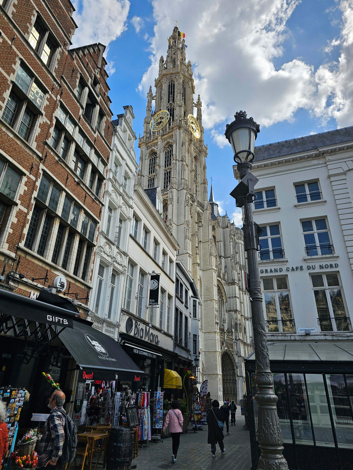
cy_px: 235
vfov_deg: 73.9
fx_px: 313
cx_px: 176
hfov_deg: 58.9
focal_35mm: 23
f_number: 1.7
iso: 10
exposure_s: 1/756
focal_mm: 6.3
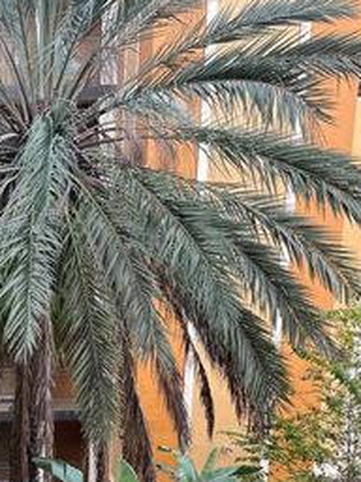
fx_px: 751
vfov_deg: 32.6
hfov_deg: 25.7
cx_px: 5
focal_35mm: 54
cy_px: 484
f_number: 1.6
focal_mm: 5.1
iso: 40
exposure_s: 1/154
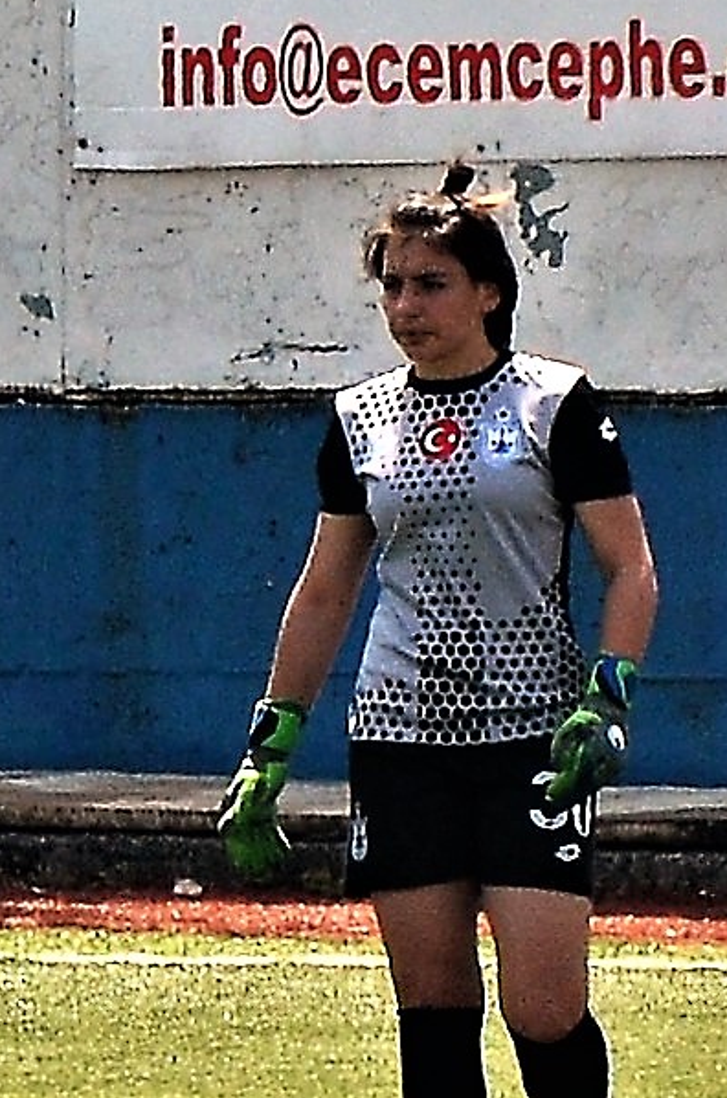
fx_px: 9128
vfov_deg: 6.9
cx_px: 410
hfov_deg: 4.6
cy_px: 853
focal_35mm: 300
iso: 400
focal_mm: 105
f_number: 9
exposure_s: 1/500
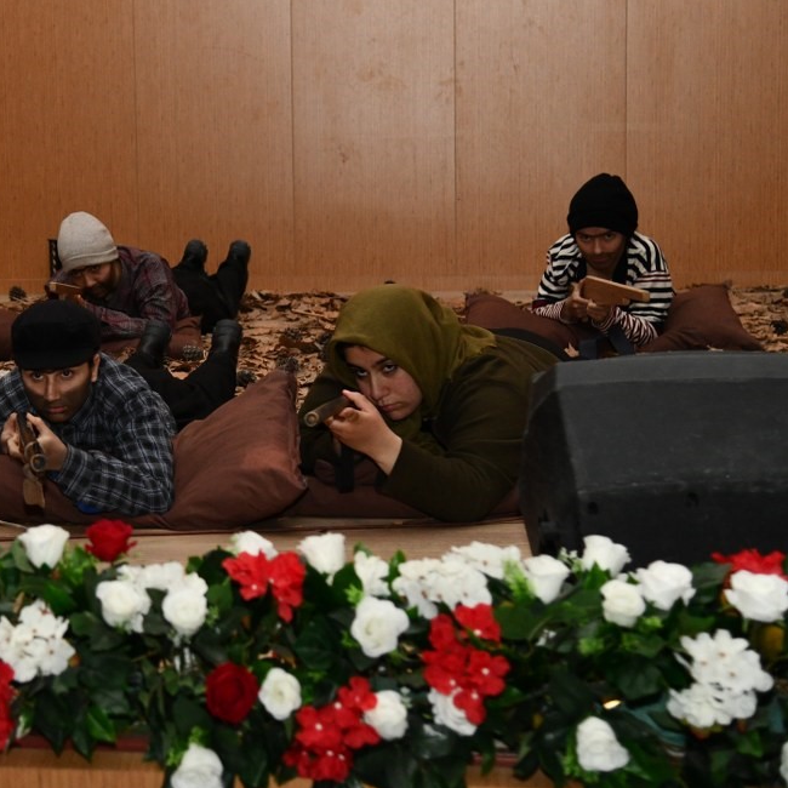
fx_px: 2241
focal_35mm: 87
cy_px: 282
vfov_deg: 19.9
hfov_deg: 19.4
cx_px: 24
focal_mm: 52
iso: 2500
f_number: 4
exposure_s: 1/100
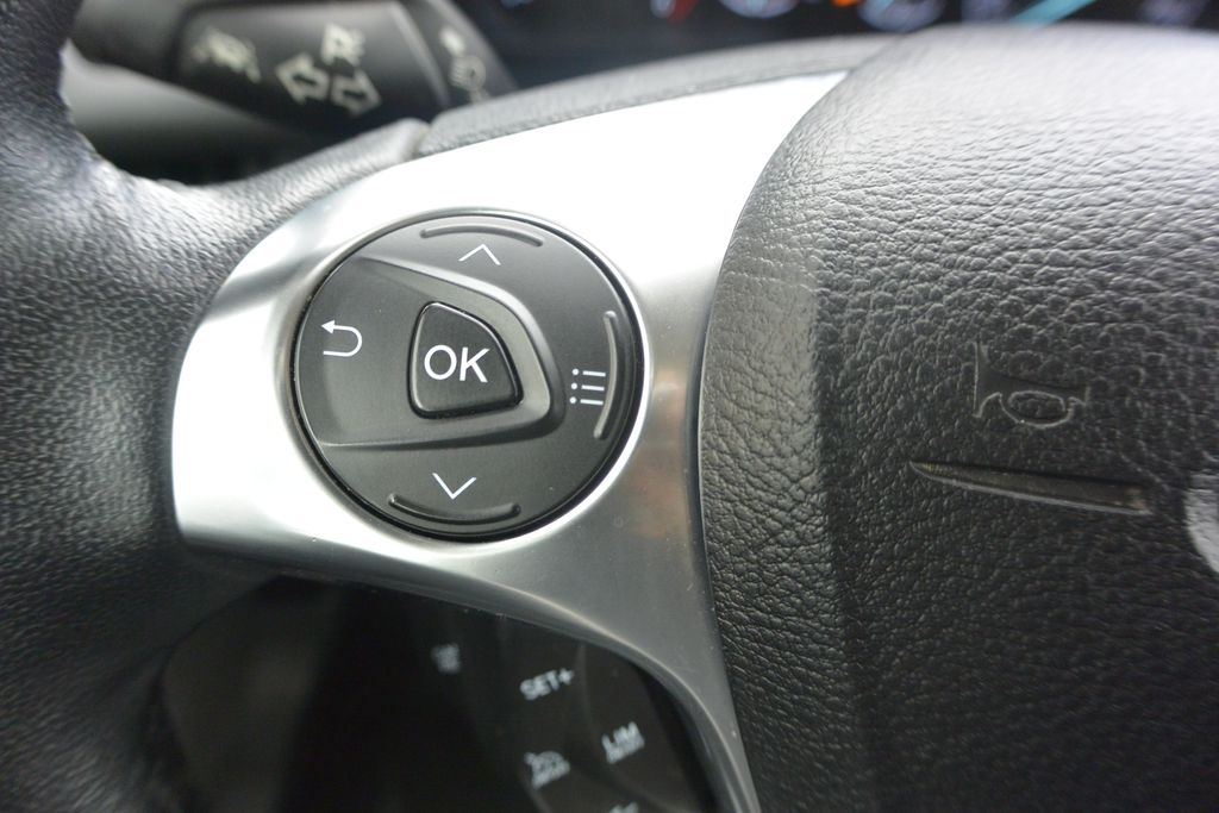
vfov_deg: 47.9
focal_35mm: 27
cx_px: 610
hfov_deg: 67.4
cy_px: 406
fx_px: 914
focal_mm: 10
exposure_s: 1/125
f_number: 3.5
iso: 280
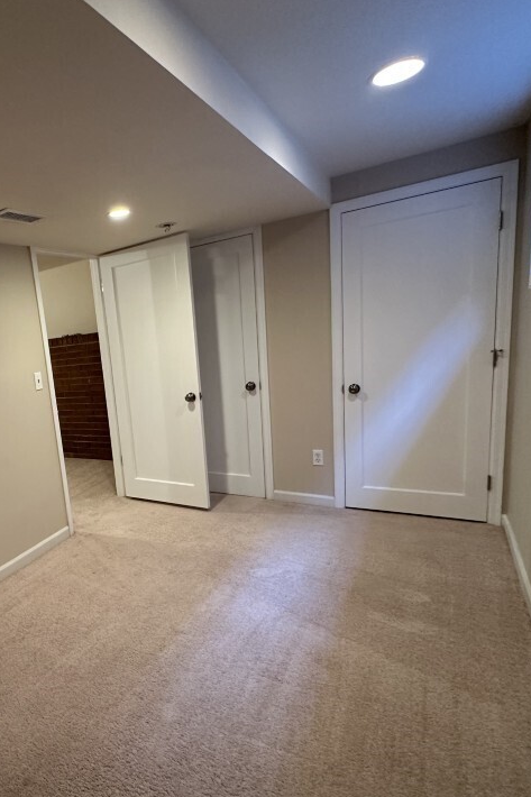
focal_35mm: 21
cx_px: 94
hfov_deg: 54.7
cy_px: 424
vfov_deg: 81.1
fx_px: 465
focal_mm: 2.22
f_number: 2.2
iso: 320
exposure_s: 1/60
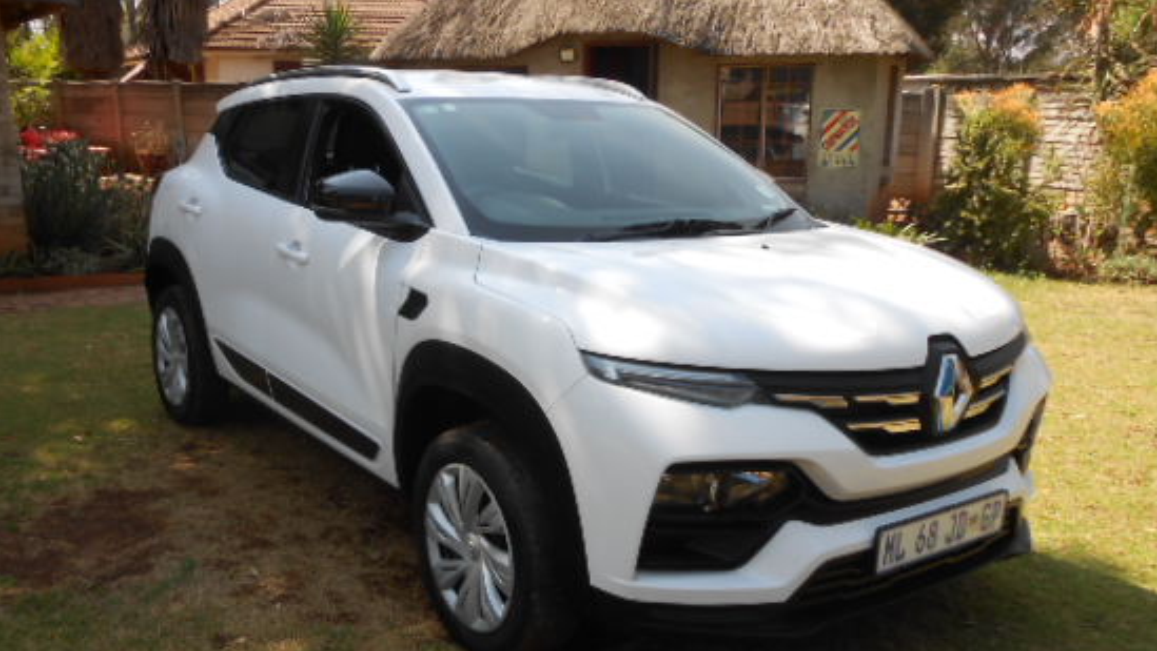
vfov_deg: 35.5
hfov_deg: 59.2
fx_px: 1013
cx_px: 489
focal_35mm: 33
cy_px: 386
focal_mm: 4.6
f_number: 3.5
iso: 80
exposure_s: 1/320
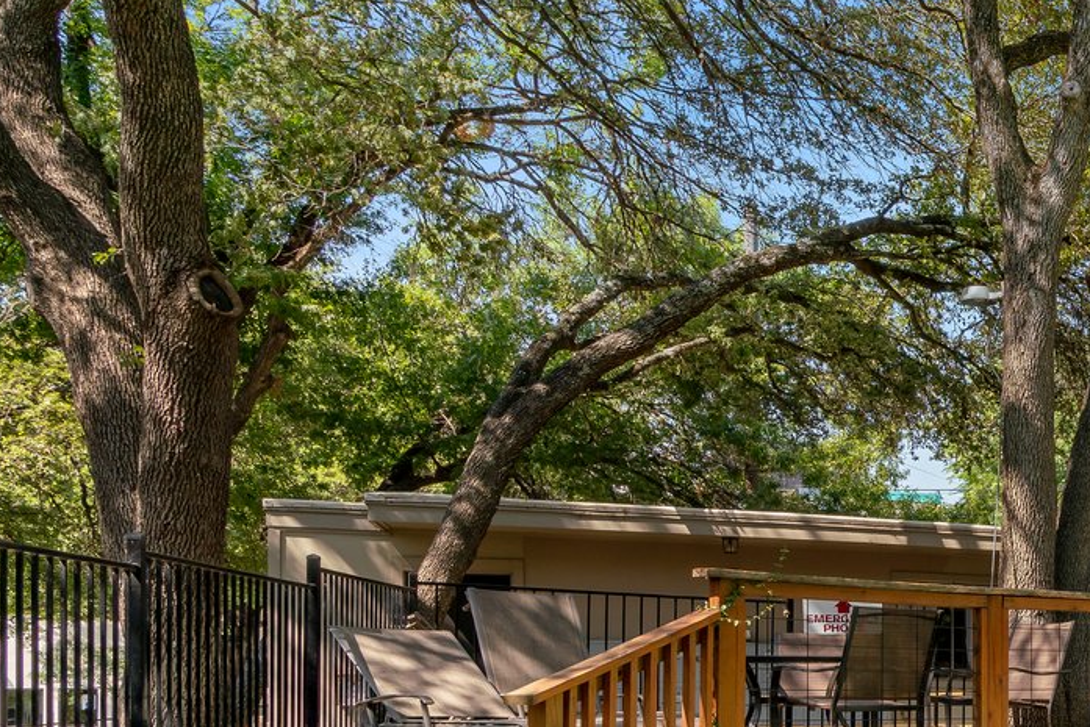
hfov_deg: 30.0
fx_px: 1423
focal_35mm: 47
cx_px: 1522
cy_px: 652
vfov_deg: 27.6
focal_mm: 16
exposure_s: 1/100
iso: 200
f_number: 8
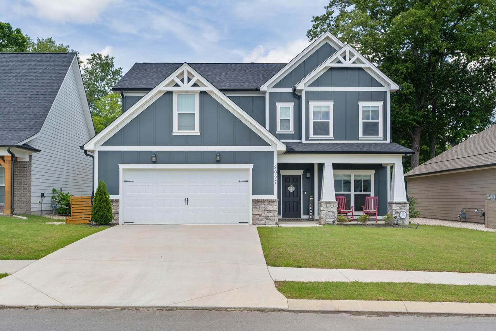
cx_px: 248
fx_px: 482
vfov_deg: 37.8
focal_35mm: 35
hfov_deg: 54.4
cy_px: 166
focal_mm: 35
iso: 320
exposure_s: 1/640
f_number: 7.1
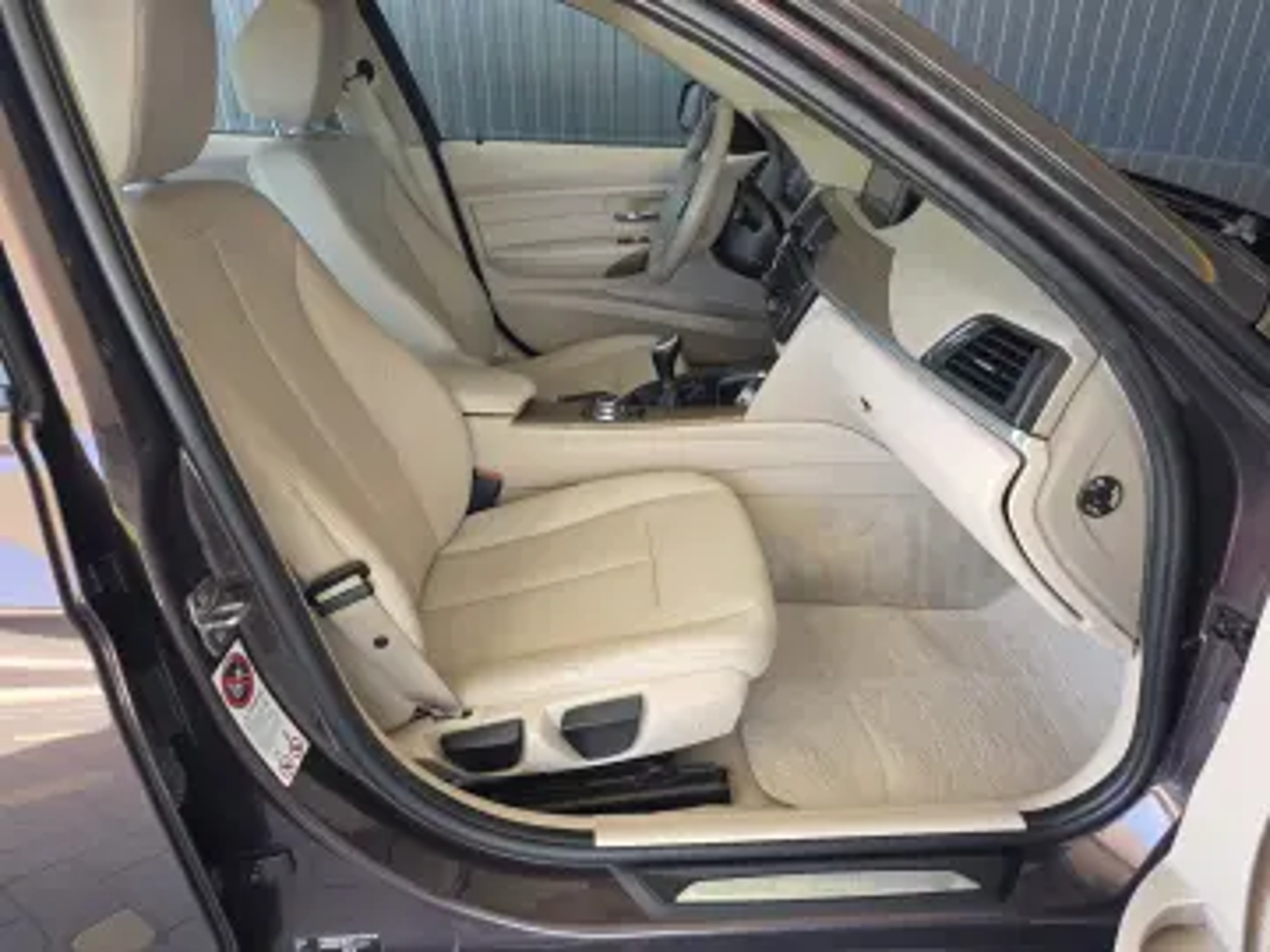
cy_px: 476
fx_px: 844
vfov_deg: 58.9
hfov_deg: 73.9
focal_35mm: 23
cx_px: 635
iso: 25
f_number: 1.7
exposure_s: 1/50.6
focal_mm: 6.25
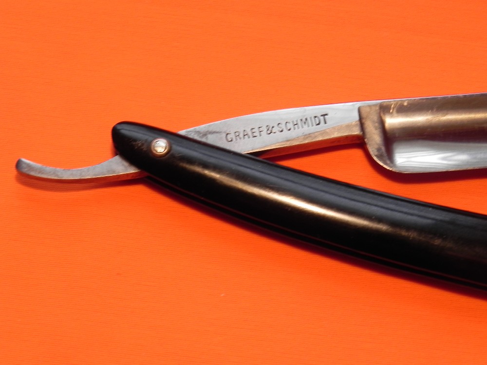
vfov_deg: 14.1
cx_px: 244
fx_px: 1477
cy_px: 182
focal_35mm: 105
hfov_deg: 18.7
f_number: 4
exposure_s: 1/60.6
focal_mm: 18.8
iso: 160
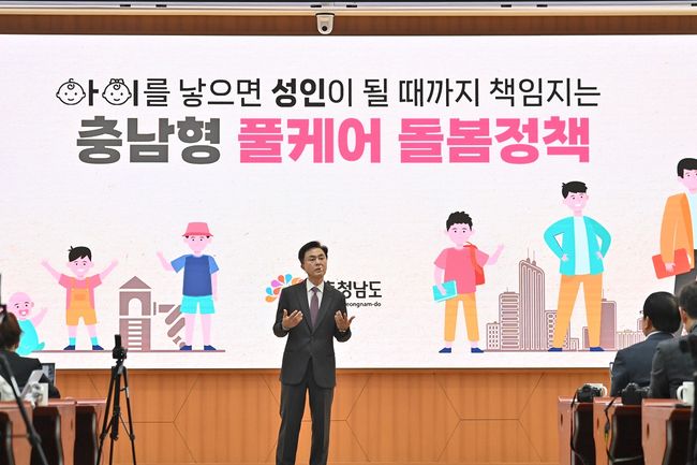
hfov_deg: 17.1
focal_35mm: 120
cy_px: 232
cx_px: 348
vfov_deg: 11.4
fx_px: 2323
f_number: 4.5
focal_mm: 120
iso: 2500
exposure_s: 1/200
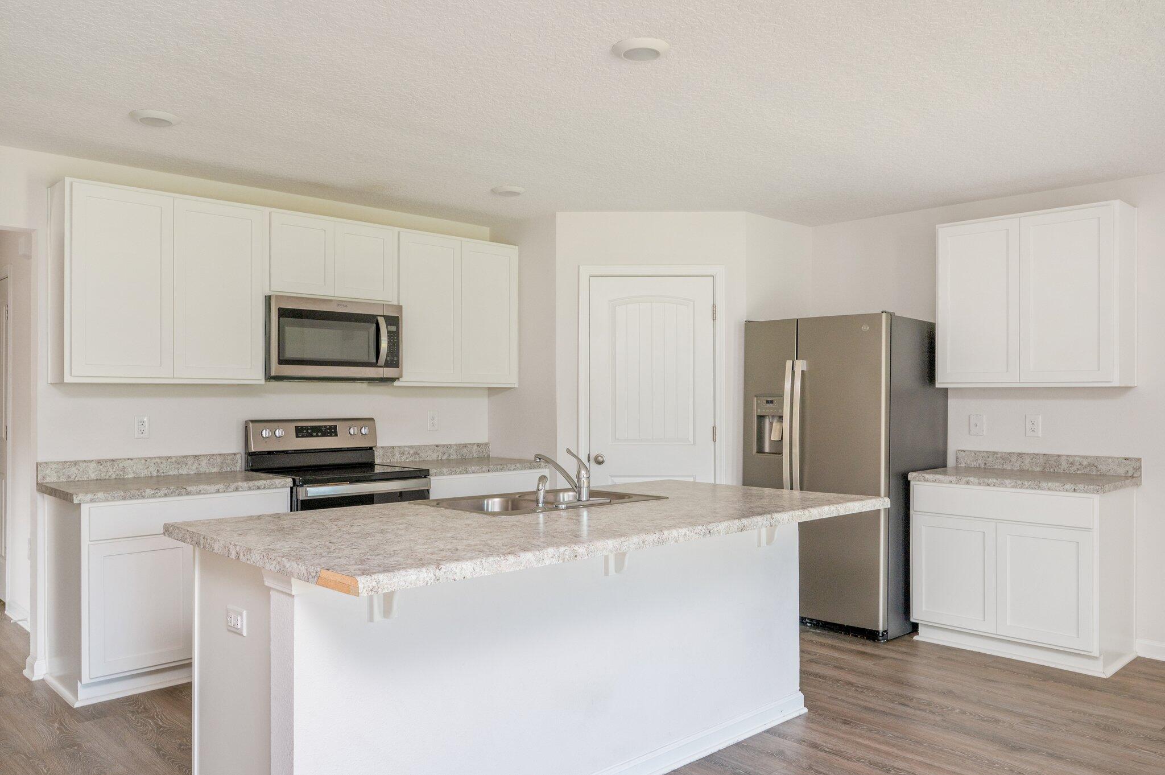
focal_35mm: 26
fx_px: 825
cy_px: 388
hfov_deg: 70.5
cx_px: 582
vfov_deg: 50.3
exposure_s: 1/6
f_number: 8
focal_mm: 25.5
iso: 500
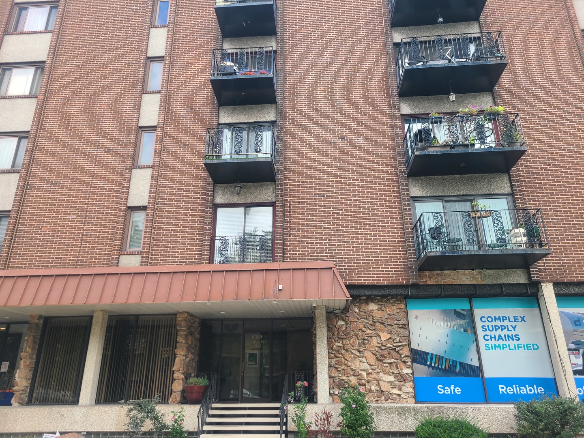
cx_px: 292
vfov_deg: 53.1
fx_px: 439
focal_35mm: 26
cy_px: 219
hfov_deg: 67.3
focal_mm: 5.4
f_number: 1.8
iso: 40
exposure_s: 1/361
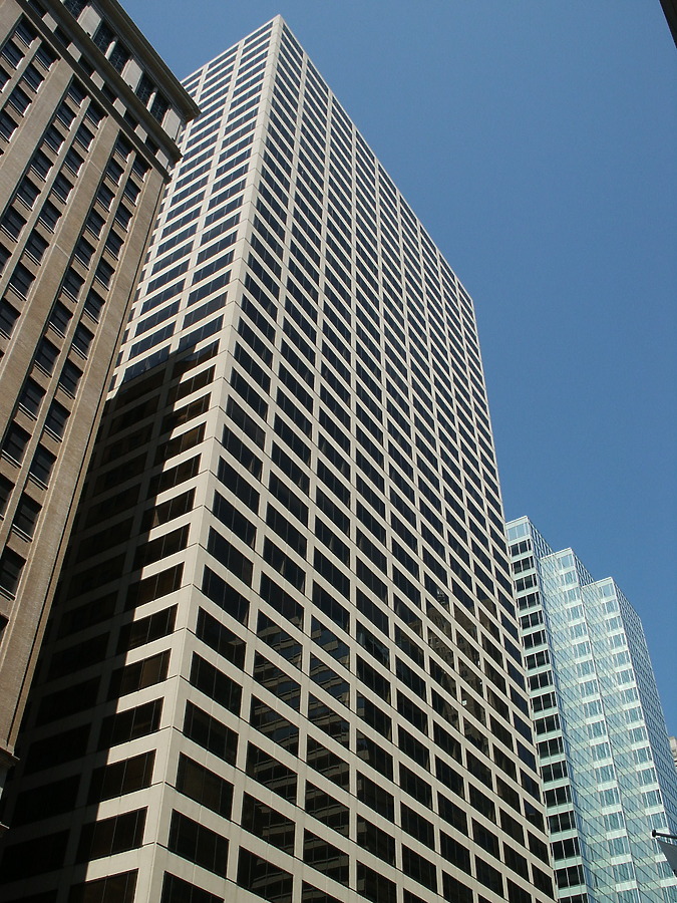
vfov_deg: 52.6
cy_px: 452
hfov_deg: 40.7
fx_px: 913
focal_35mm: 35
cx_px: 338
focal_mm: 7.18
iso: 64
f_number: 6.7
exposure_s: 1/350
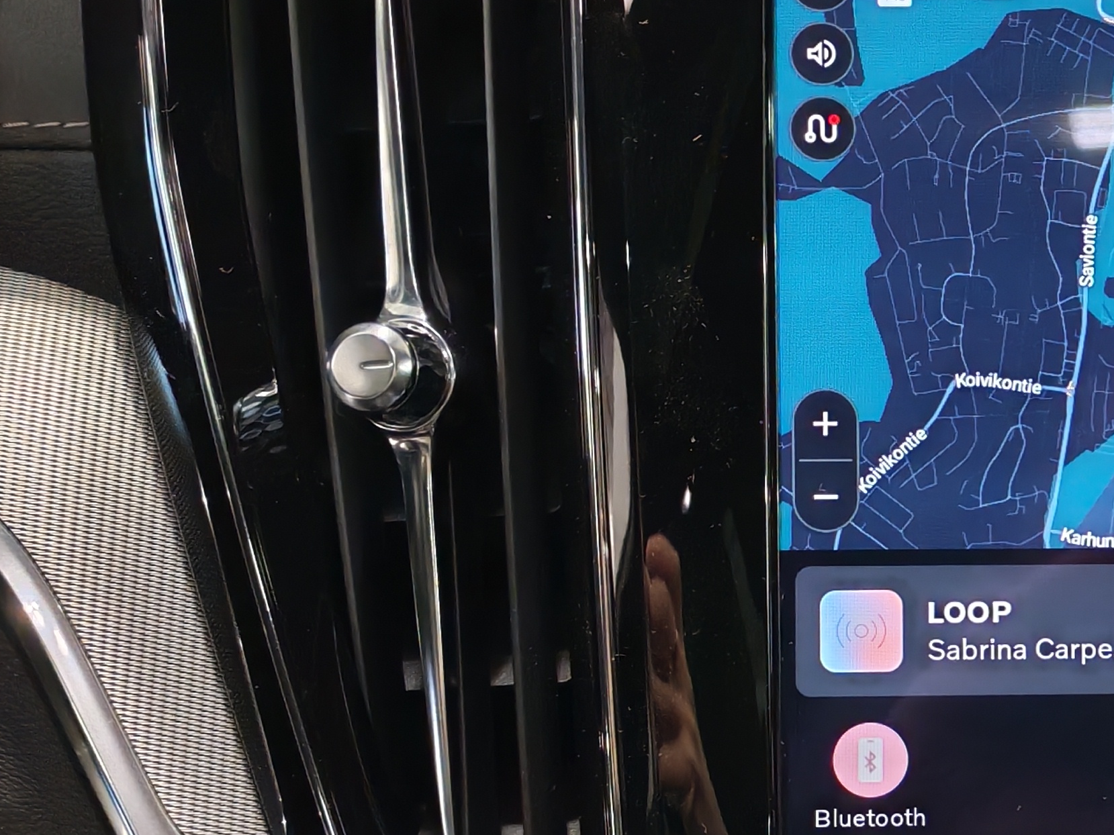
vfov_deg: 18.6
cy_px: 611
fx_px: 2542
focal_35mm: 79
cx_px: 1204
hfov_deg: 23.3
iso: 1697
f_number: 1.9
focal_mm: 6.12
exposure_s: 1/50
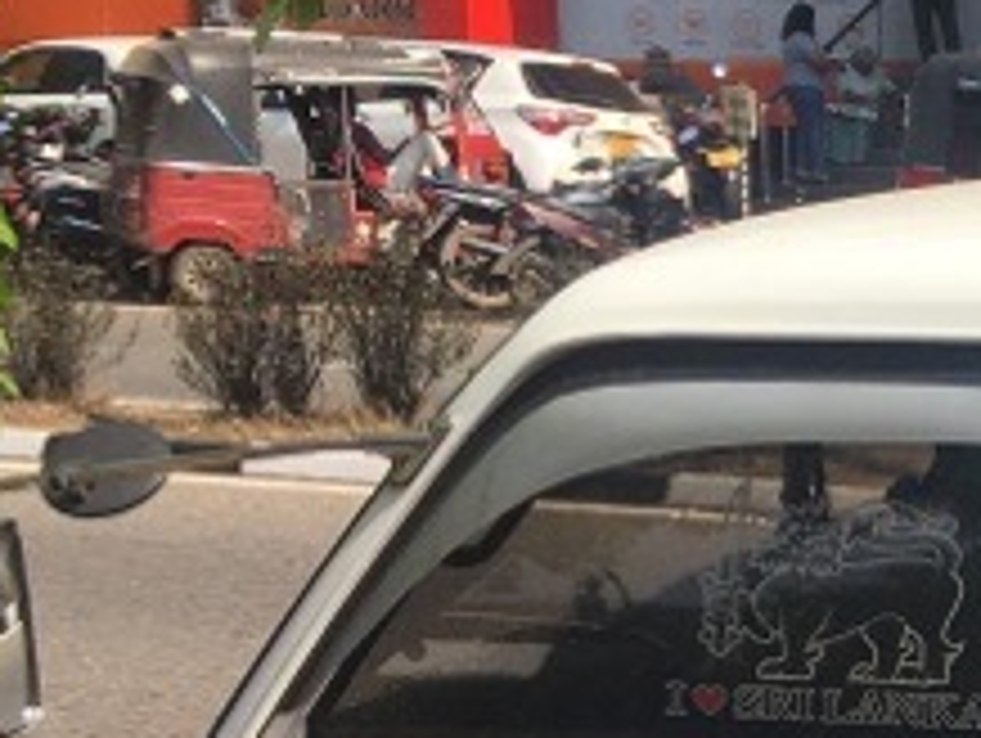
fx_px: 3773
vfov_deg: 11.1
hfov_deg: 12.7
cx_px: 2052
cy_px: 711
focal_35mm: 133
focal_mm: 4.15
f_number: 2.2
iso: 25
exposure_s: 1/1148
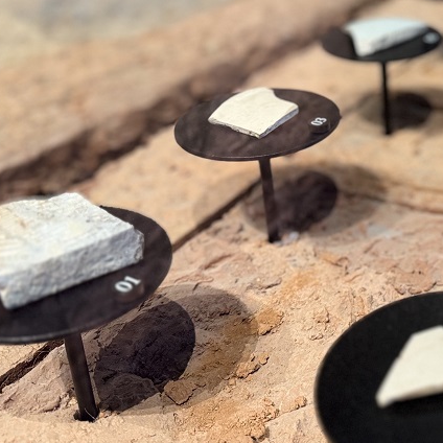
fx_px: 782
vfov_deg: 30.6
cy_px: 72
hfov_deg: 28.8
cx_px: 482
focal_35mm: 54
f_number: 1.78
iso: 200
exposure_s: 1/84
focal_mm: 6.76
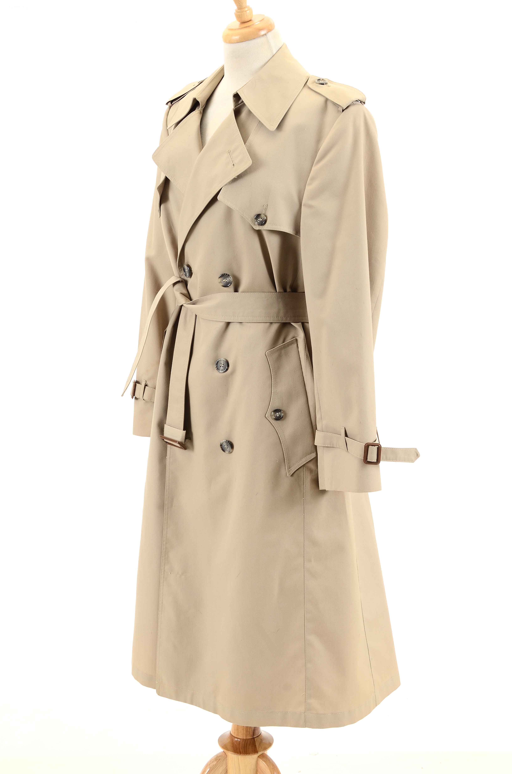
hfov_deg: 20.1
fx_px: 1446
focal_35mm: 68
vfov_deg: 29.9
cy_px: 387
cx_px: 256
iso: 160
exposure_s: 1/80
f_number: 8
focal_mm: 45
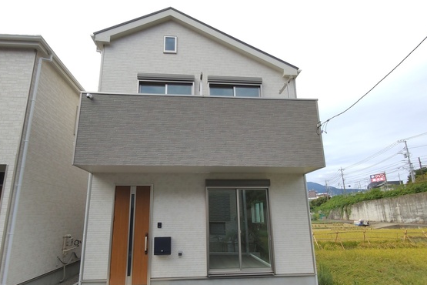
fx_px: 213
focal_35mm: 18
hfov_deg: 89.8
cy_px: 179
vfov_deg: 66.3
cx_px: 198
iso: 50
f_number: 2.4
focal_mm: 1.6
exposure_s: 1/612
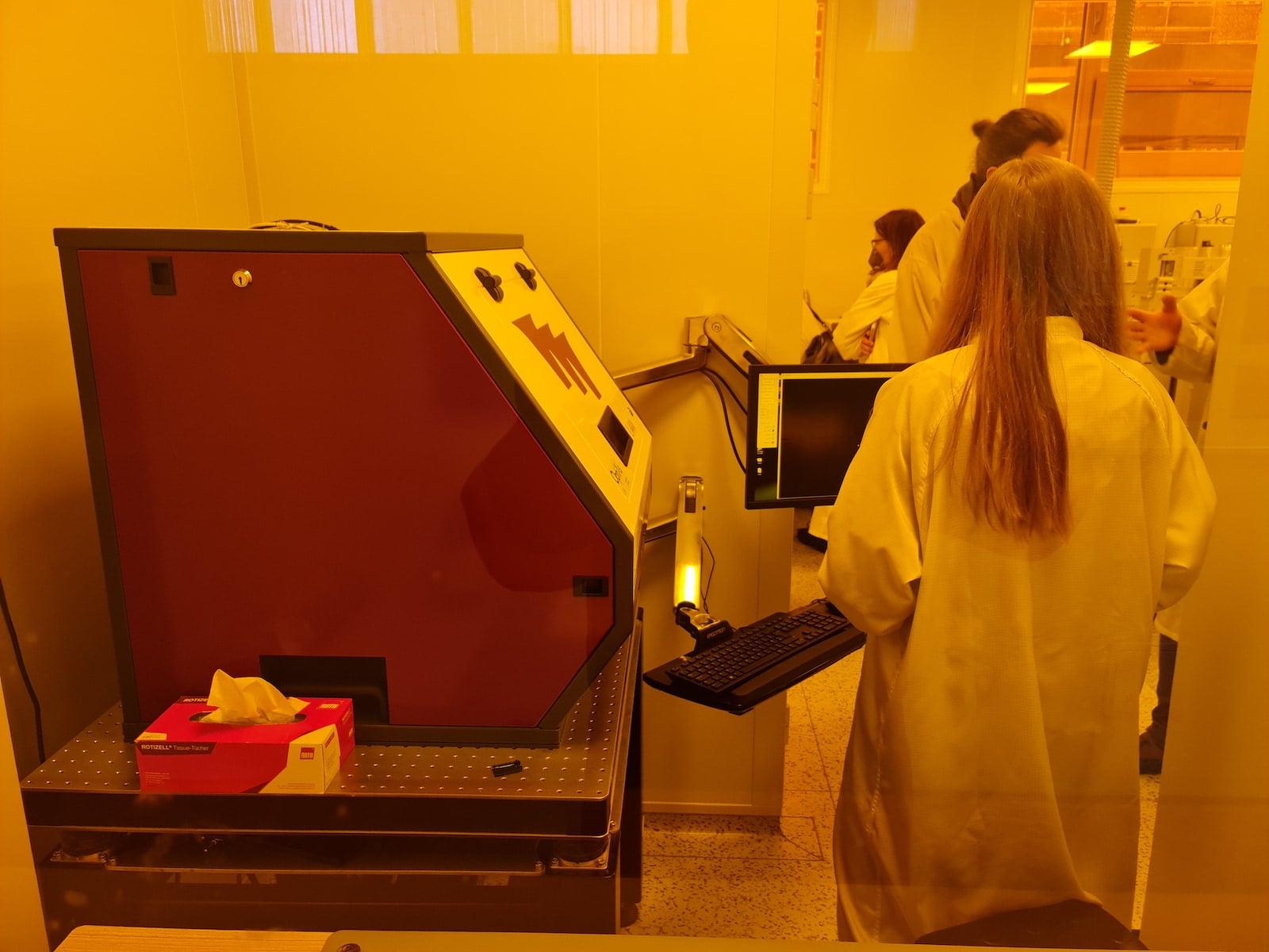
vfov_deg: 54.9
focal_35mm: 25
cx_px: 634
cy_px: 476
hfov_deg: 69.4
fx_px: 916
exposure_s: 1/50
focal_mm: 7
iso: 200
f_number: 1.8
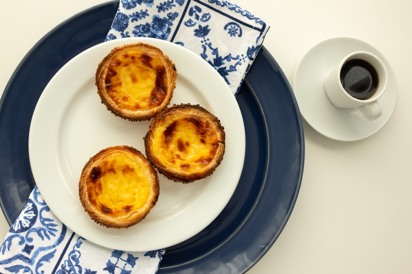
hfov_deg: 41.1
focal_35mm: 48
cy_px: 137
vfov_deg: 28.1
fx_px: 549
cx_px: 206
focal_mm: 17.5
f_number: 4.5
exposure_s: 1/160
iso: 100
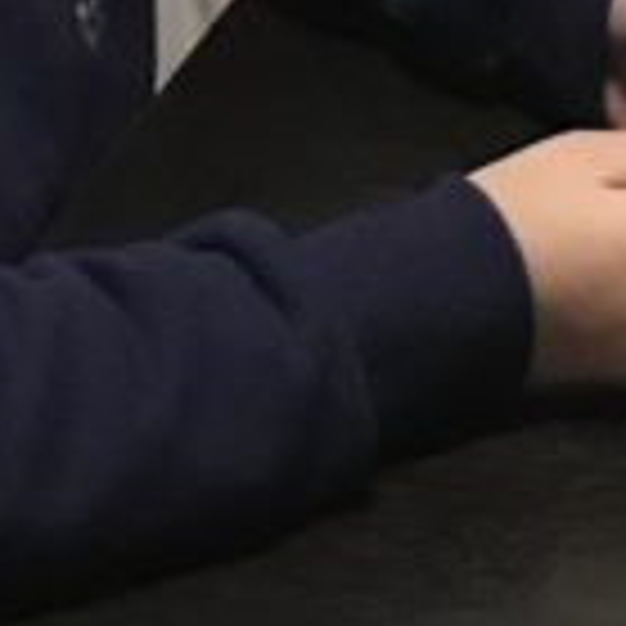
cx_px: 883
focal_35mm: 182
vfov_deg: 8.0
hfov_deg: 9.4
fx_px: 3724
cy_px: 2004
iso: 80
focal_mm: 3.99
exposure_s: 1/15
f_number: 1.8
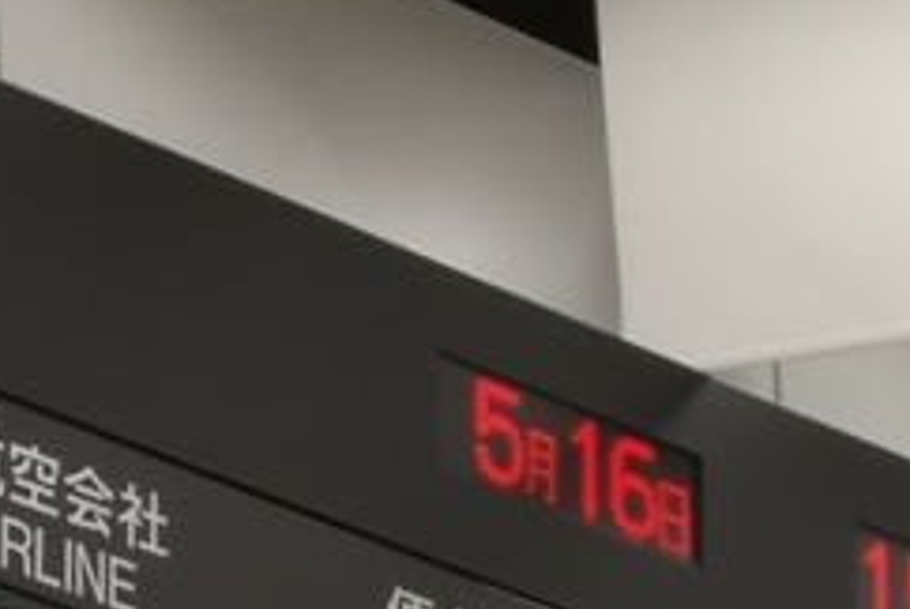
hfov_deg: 4.8
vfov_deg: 3.2
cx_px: 669
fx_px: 10857
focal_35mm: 429
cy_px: 692
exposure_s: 1/50
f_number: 2.4
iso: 80
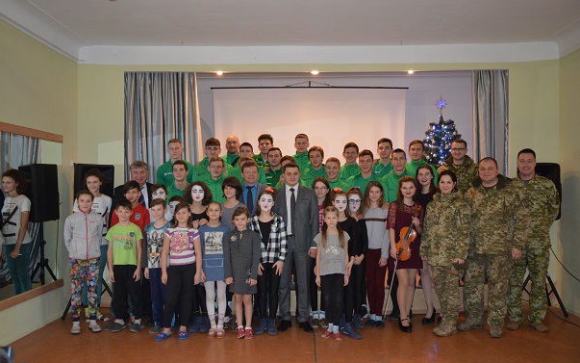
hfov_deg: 56.7
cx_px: 288
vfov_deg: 37.3
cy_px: 194
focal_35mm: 34
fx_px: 537
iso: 1400
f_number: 3.8
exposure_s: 1/60
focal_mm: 22
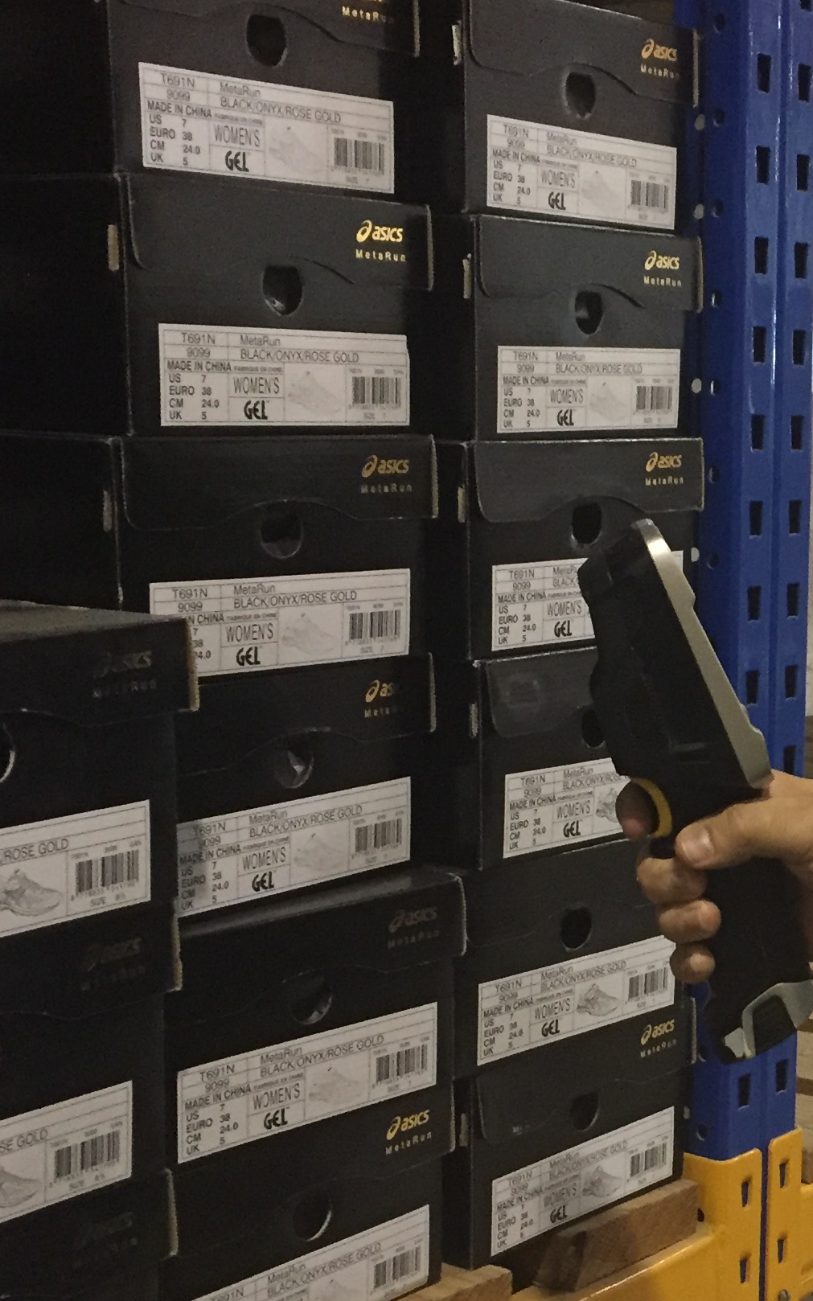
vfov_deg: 32.9
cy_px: 788
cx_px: 978
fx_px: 2198
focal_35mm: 62
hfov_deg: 19.7
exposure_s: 1/17
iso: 320
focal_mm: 4.15
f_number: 2.2
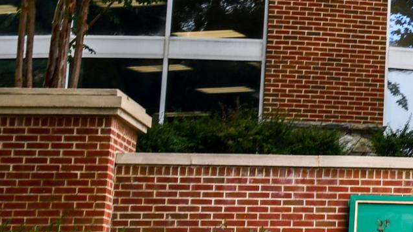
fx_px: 1336
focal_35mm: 122
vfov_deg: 9.9
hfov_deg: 16.1
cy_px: 79
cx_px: 625
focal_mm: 24
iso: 250
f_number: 5.6
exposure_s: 1/250
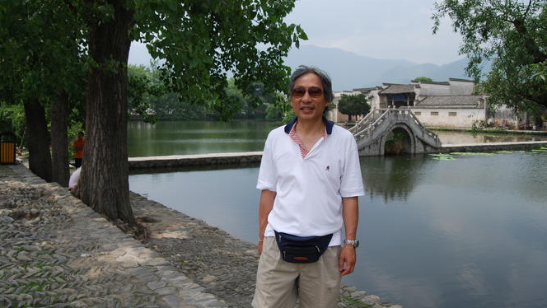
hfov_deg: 66.0
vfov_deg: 40.2
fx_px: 421
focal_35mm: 29
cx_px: 278
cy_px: 160
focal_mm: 18
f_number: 8
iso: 100
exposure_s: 1/200
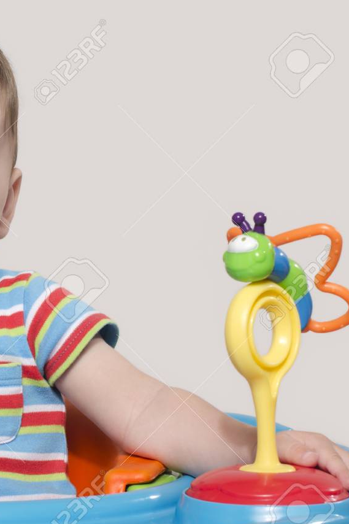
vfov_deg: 17.9
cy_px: 264
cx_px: -41
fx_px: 1658
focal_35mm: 114
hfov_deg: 11.8
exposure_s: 1/250
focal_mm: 50
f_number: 10
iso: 100
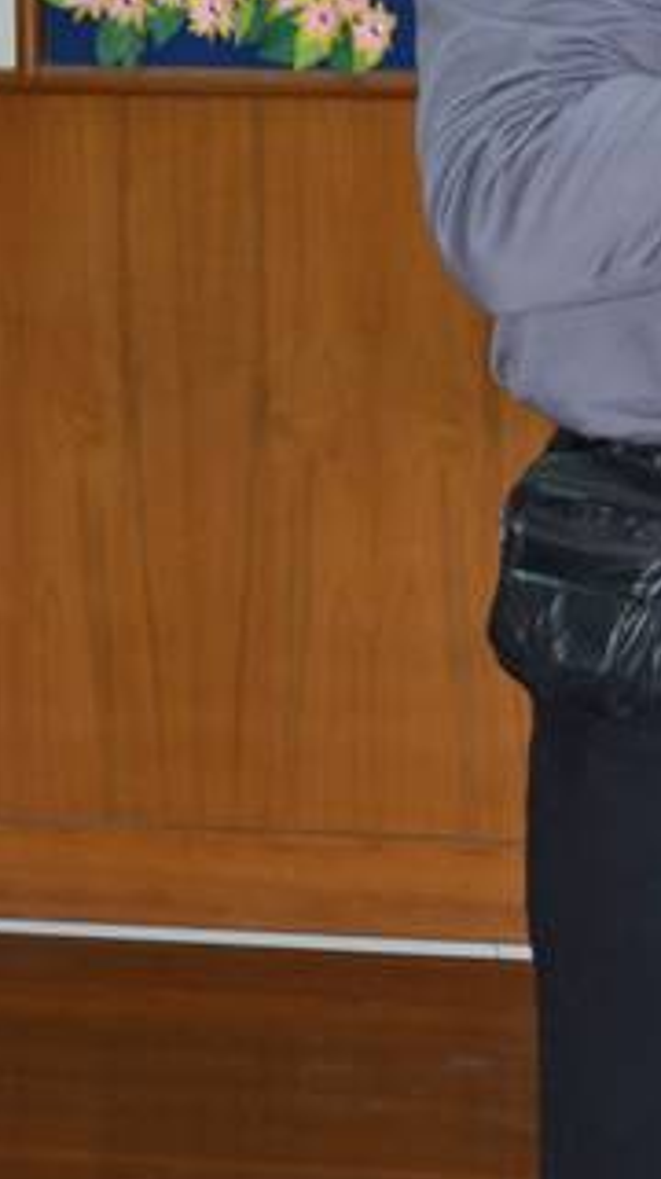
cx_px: 720
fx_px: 7573
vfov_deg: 8.9
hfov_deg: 5.0
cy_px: 162
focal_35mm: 242
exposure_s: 1/60
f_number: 5.6
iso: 800
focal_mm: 55
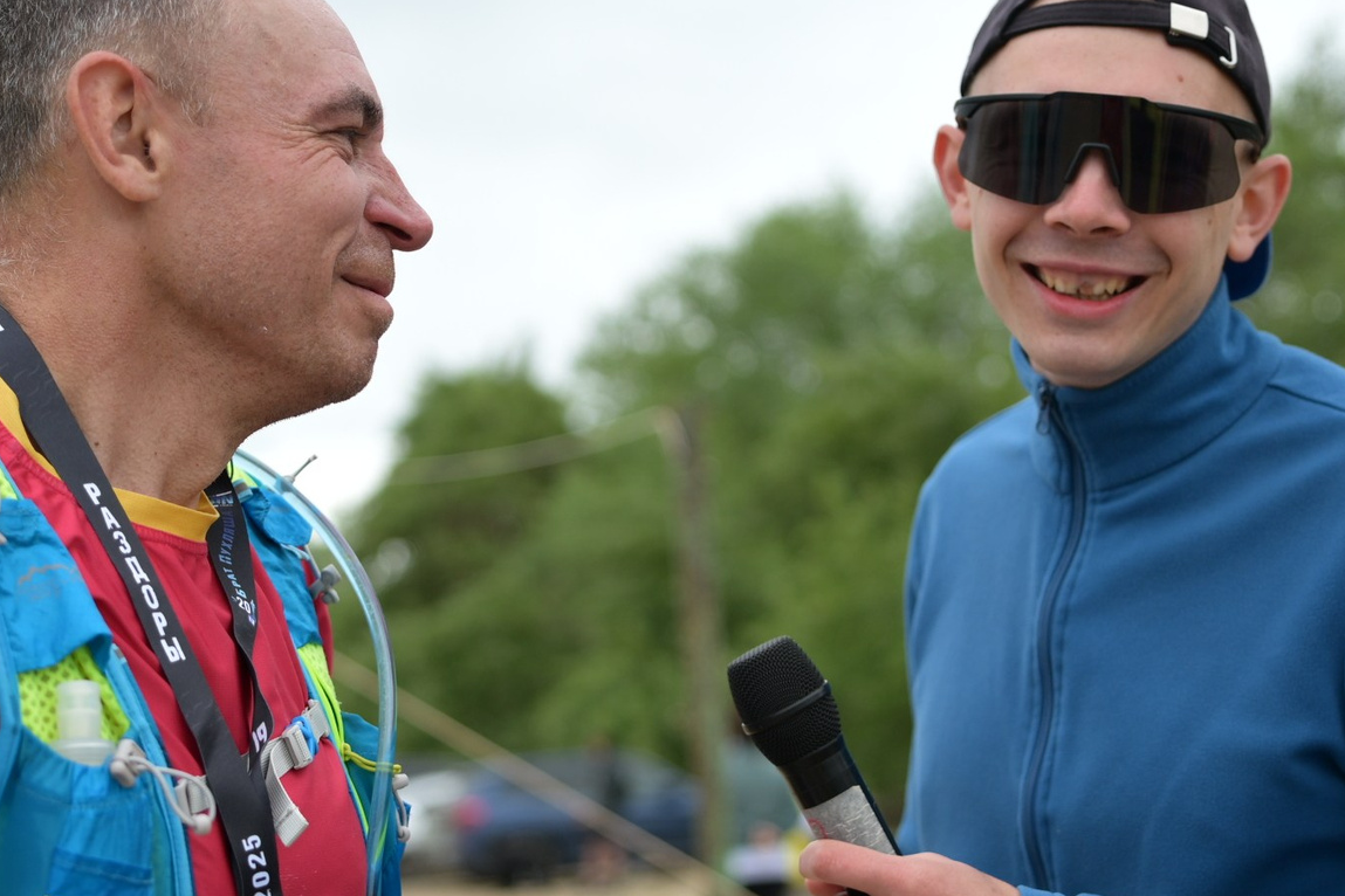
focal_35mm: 78
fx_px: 2914
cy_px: 631
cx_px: 630
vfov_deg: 17.4
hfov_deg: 26.0
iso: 160
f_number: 2
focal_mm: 35
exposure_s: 1/1250
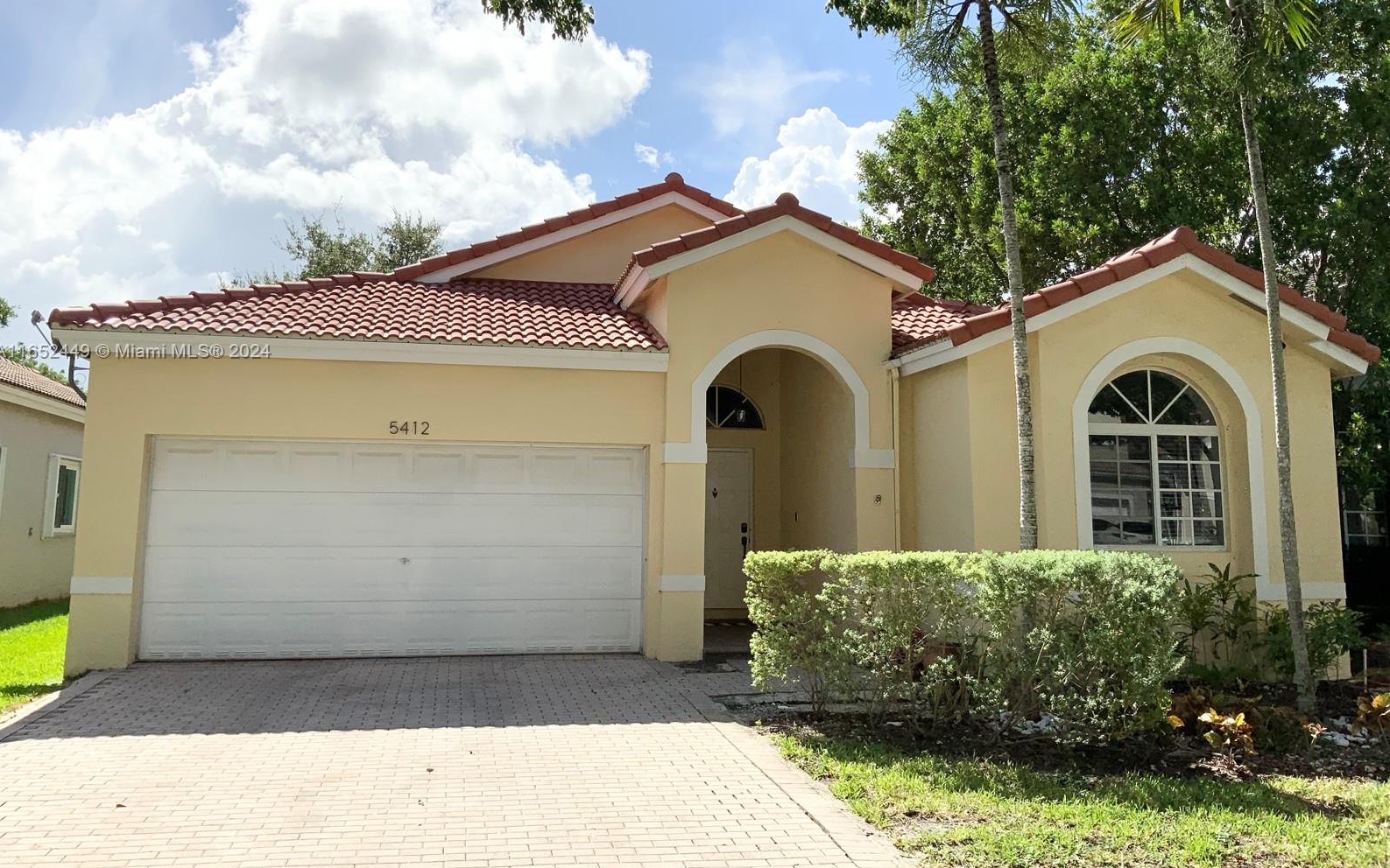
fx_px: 1174
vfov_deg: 40.4
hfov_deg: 61.2
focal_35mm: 31
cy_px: 353
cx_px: 691
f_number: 1.8
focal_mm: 3
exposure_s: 1/3125
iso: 16
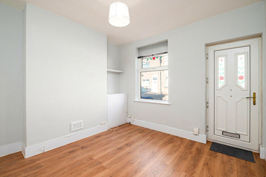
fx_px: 118
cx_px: 133
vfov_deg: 73.7
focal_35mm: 16
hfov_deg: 96.8
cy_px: 88
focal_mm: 16
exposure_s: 1/160
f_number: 7.1
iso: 250
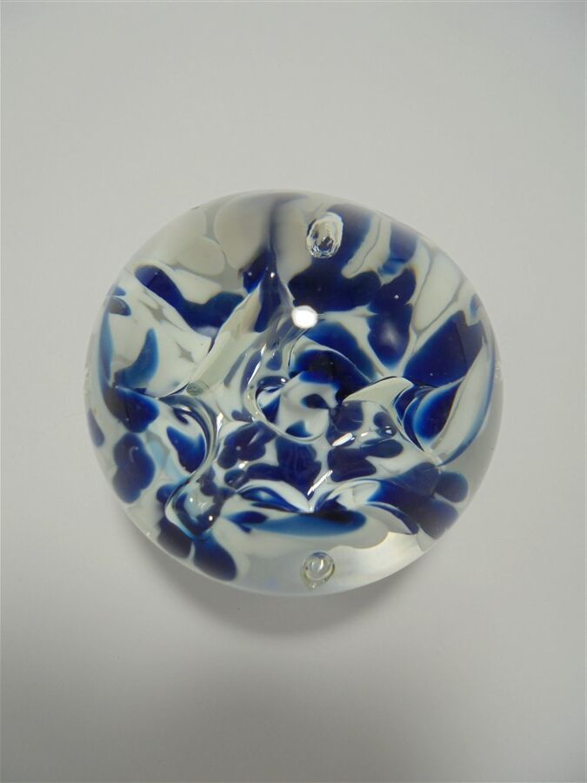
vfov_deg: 67.3
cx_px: 294
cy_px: 392
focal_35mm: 26
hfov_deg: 53.1
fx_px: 588
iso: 100
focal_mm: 4.6
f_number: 3.5
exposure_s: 1/125
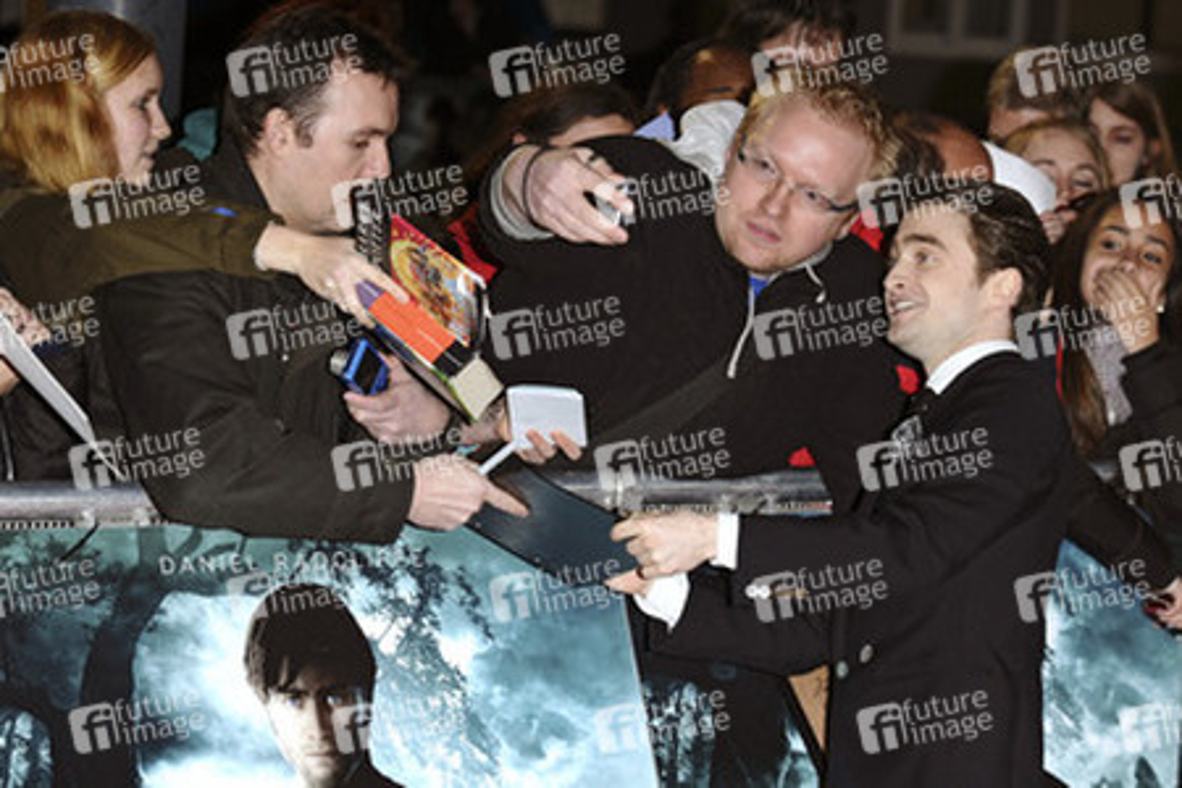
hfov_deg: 17.1
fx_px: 3940
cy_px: 394
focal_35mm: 120
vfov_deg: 11.4
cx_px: 591
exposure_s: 1/200
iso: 320
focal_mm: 80
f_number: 4.5
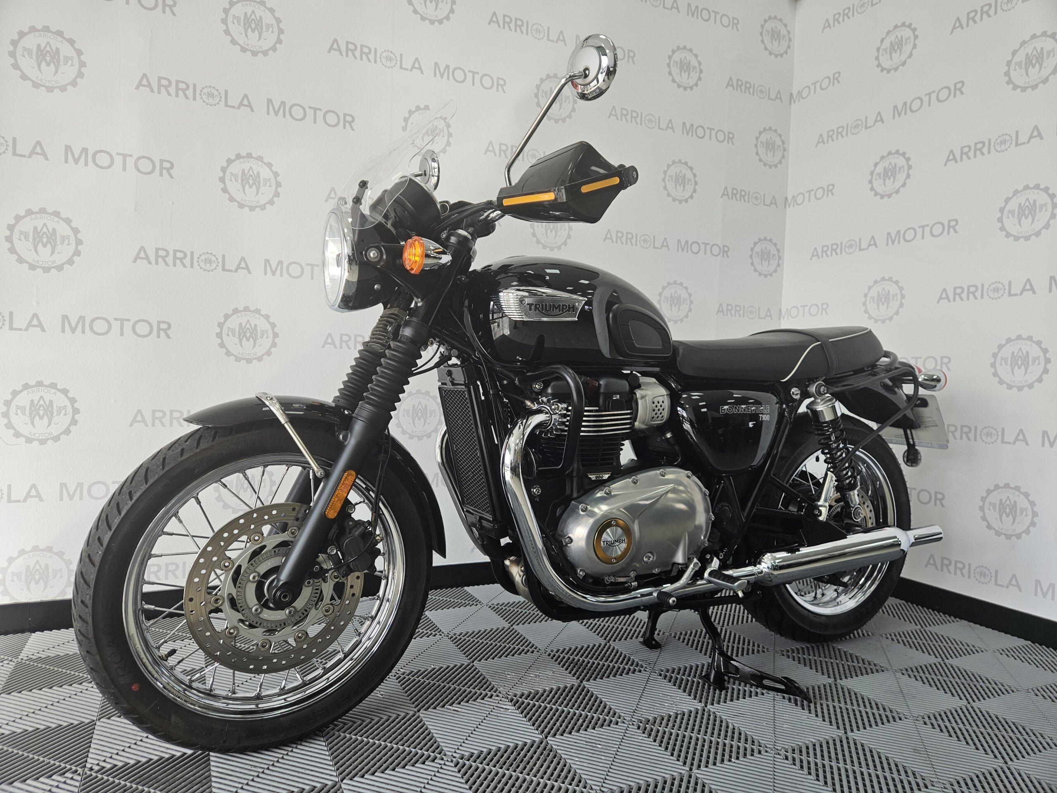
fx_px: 702
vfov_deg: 58.9
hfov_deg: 73.9
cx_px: 528
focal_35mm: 23
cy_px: 396
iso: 40
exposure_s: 1/180
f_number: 1.8
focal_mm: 5.4
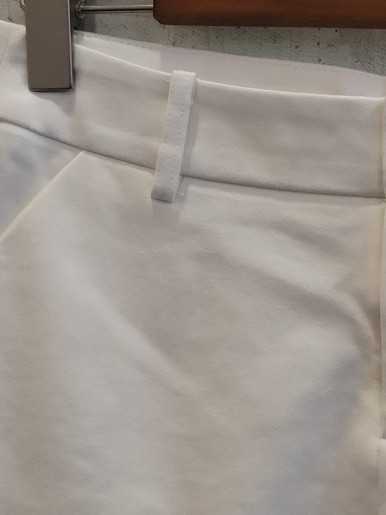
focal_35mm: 85
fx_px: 1264
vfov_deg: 22.9
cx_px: 414
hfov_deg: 16.9
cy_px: 360
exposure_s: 1/50
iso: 435
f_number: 1.8
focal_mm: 4.75
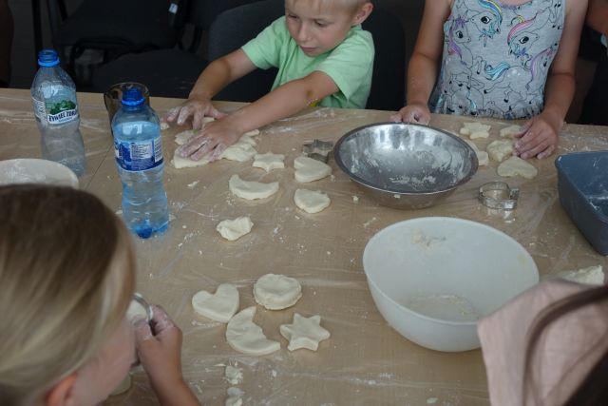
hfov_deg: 41.9
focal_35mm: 47
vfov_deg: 28.7
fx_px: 794
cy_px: 203
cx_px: 304
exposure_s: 1/80
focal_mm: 17.11
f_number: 2.8
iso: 125
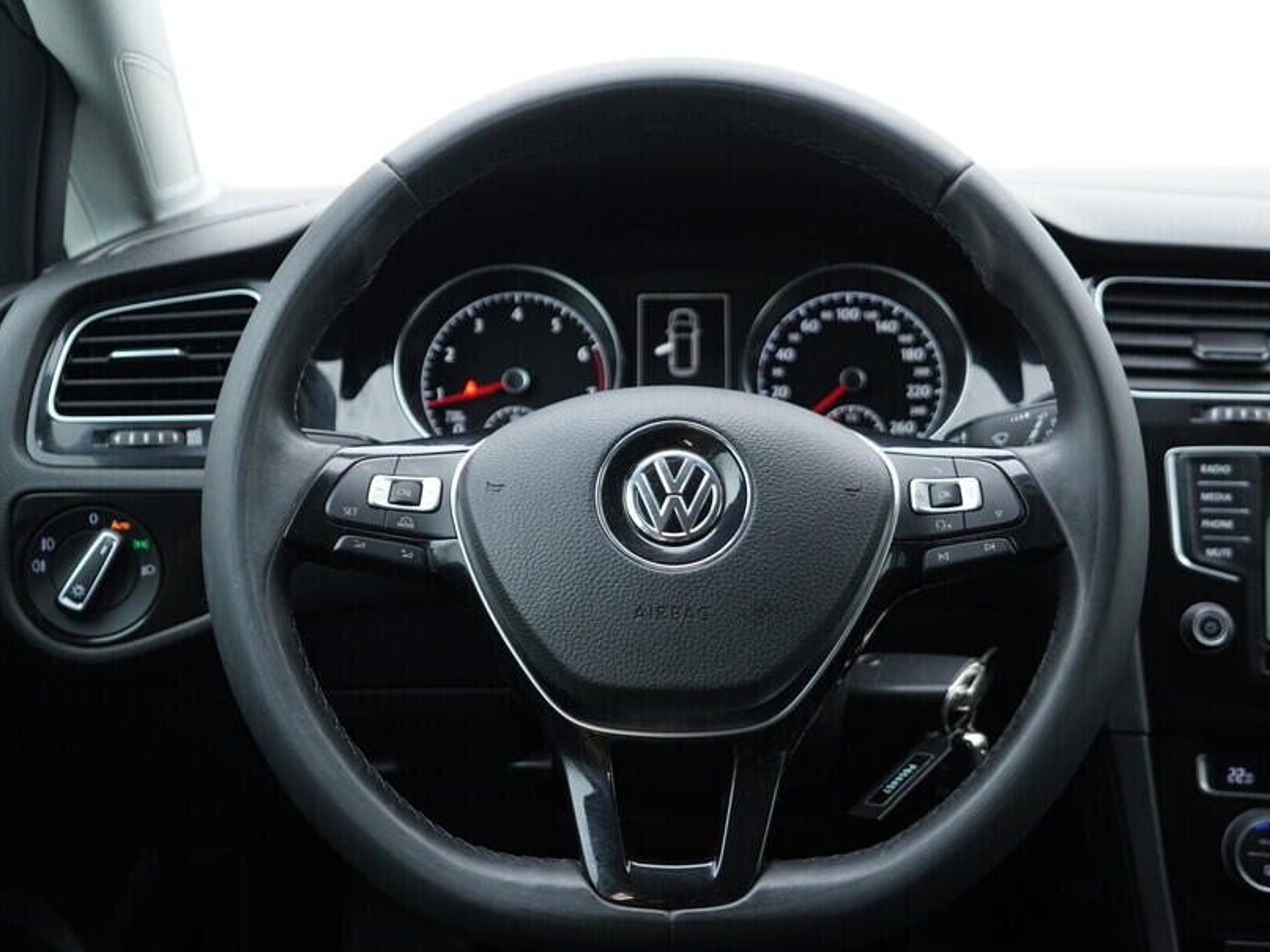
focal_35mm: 44
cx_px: 701
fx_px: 1614
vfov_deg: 32.9
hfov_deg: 42.9
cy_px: 497
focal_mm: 24
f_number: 2.8
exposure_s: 1/40
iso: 200
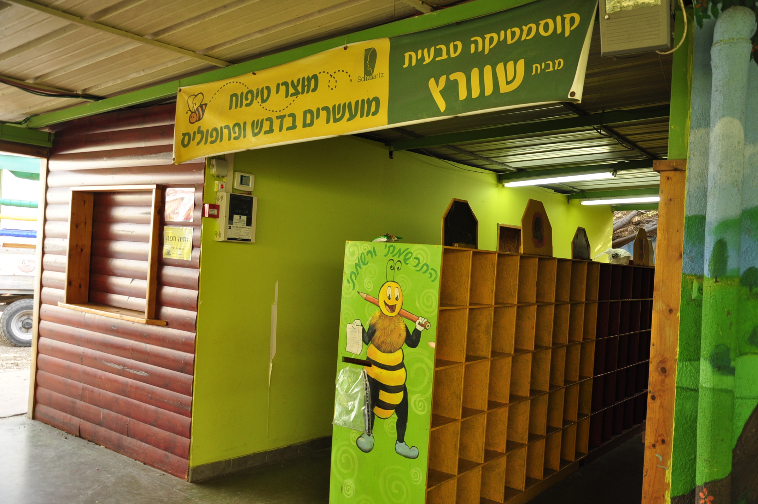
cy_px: 252
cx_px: 379
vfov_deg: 39.9
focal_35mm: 33
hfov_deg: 57.3
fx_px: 694
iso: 320
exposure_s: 1/30
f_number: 3.8
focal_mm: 22
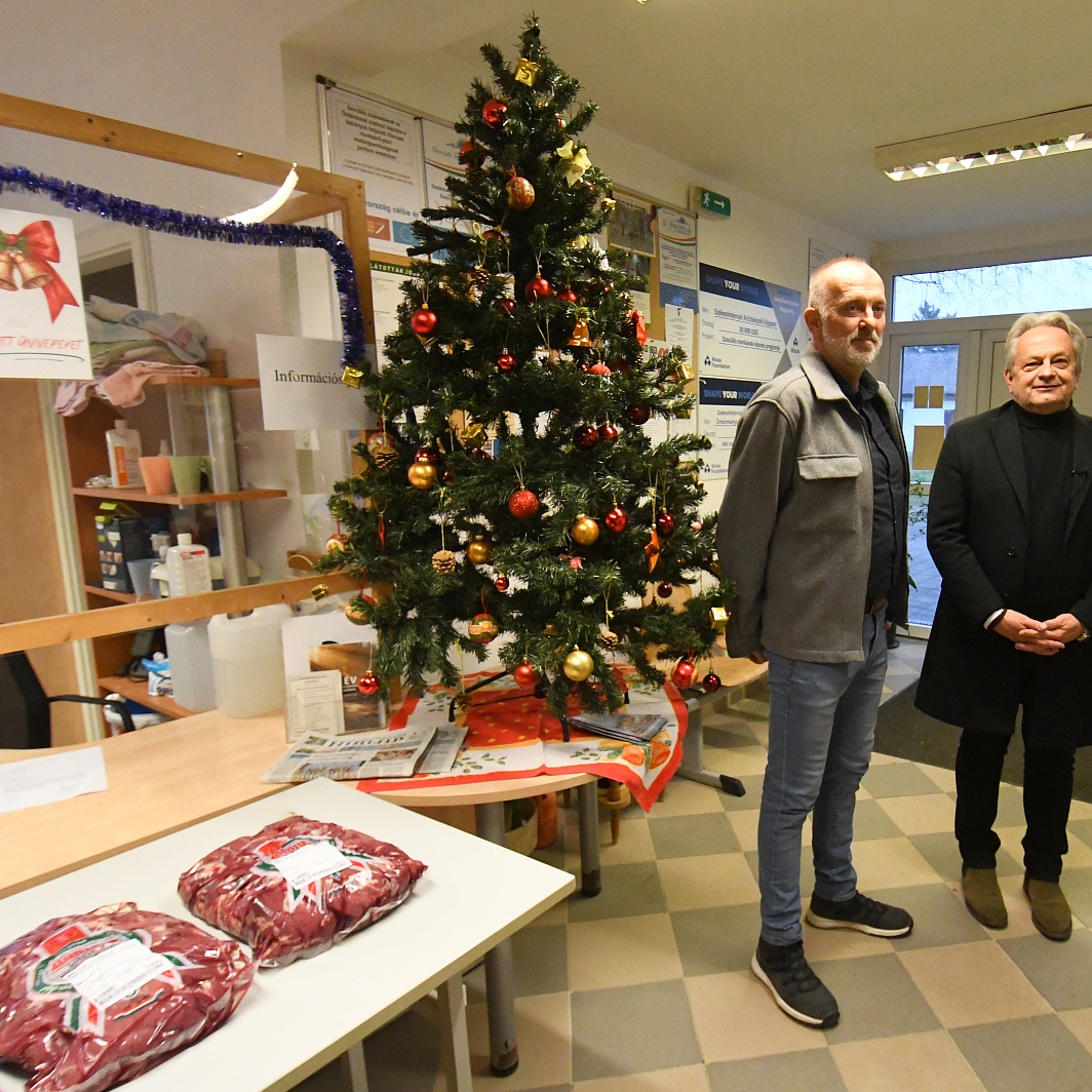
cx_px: 733
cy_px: 547
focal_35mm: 23
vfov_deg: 67.3
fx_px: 821
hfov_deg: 65.4
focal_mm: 12
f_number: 6.3
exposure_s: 1/160
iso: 5000
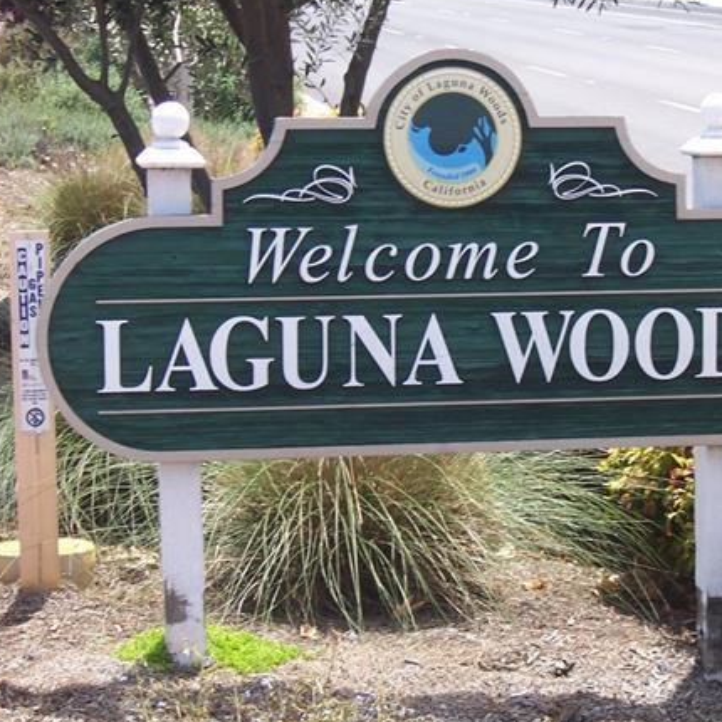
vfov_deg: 14.9
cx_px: 458
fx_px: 2761
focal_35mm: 117
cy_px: 358
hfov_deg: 14.9
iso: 80
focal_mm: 14.8
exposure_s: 1/180
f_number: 5.6
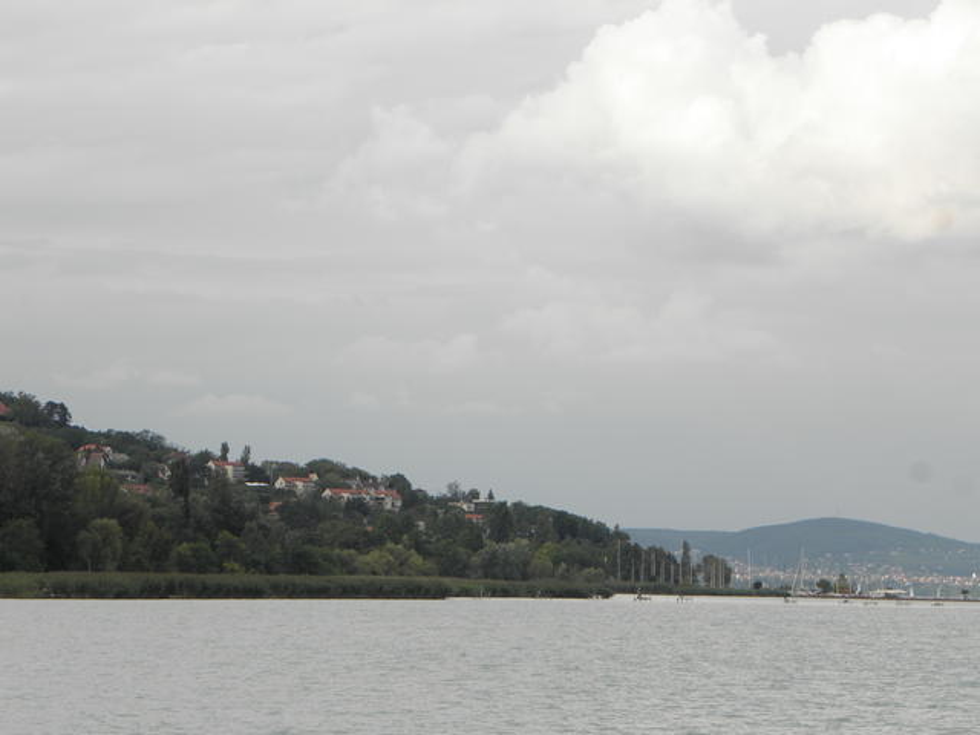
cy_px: 368
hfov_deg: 13.7
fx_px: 4077
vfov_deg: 10.3
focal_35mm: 144
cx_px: 490
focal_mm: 25.65
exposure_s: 1/250
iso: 64
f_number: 5
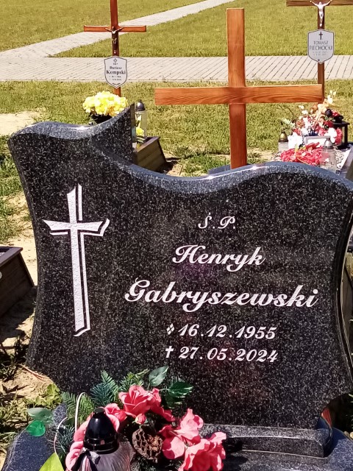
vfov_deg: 67.3
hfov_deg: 53.1
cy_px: 236
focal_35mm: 26
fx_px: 354
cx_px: 176
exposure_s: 1/1258
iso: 105
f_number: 1.8
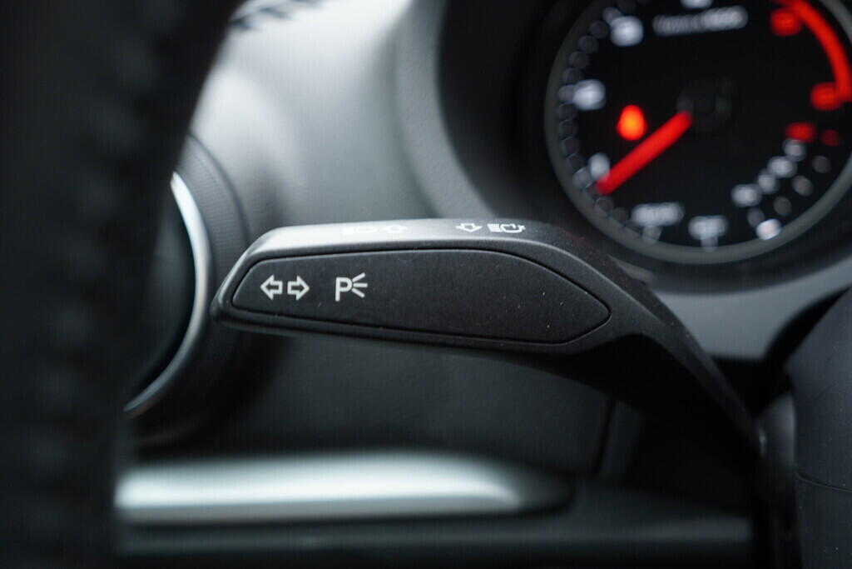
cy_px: 284
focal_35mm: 36
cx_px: 426
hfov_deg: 53.1
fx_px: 852
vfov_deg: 36.9
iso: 320
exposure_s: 1/40
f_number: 2.8
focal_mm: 24
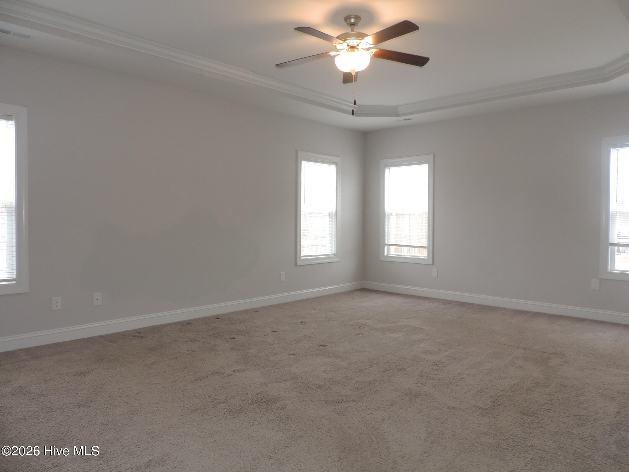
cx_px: 314
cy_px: 236
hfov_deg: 71.6
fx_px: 436
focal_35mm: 24
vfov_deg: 56.8
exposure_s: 1/40
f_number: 3
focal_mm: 4.3
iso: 200
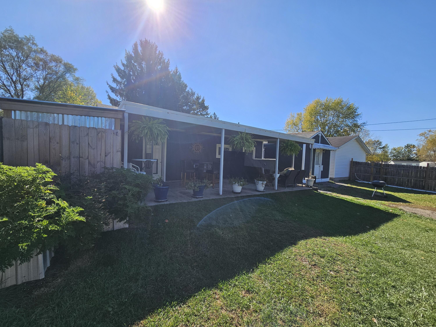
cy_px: 164
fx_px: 164
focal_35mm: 13
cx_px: 218
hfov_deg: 106.2
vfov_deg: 89.9
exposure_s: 1/1623
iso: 50
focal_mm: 2.2
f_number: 2.2
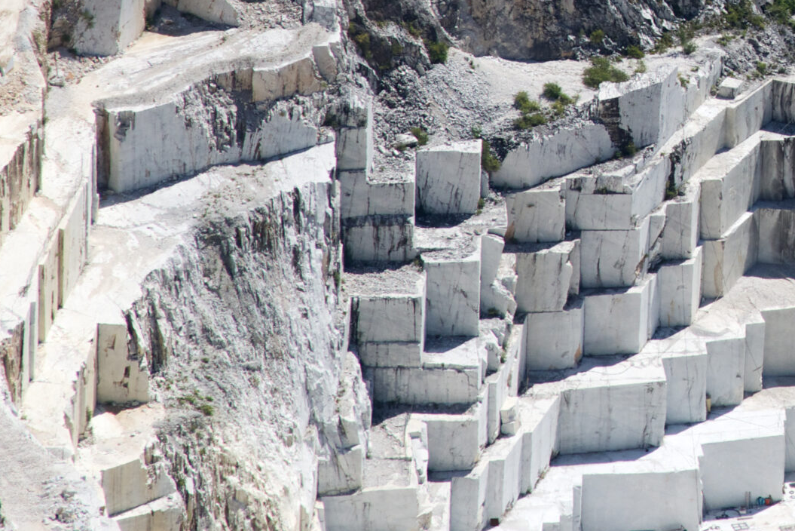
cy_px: -166
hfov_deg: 3.1
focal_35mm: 655
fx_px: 14468
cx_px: 1038
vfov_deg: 2.1
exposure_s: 1/400
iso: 320
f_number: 8
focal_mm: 180
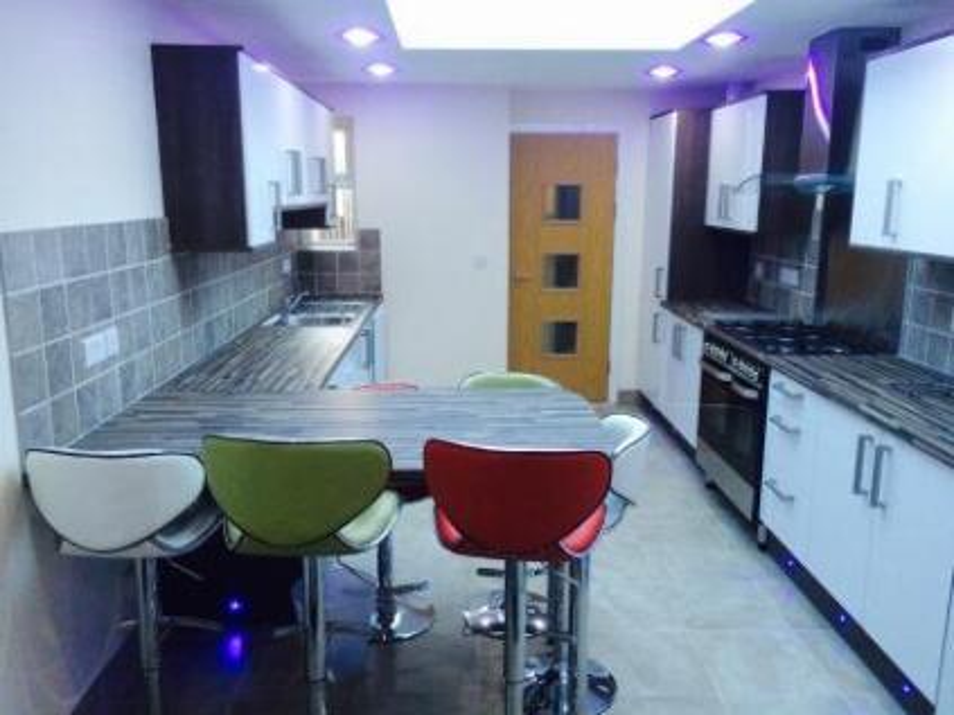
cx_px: 477
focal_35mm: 29
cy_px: 358
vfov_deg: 48.2
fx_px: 799
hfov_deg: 61.7
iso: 160
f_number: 2.2
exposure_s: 1/30
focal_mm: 4.15
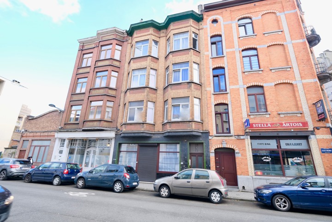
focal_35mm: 17
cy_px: 111
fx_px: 157
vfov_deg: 70.4
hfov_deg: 93.3
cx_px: 166
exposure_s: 1/90
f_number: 4.5
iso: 320
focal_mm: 11
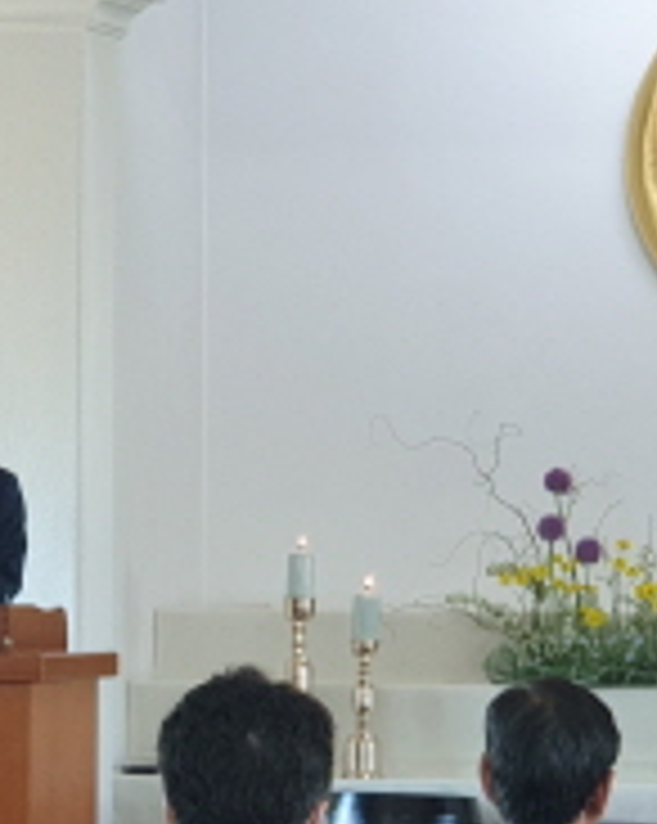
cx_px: 130
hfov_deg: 7.8
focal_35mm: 198
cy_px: 603
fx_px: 4821
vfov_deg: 9.7
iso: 100
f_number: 2.4
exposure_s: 1/30
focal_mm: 6
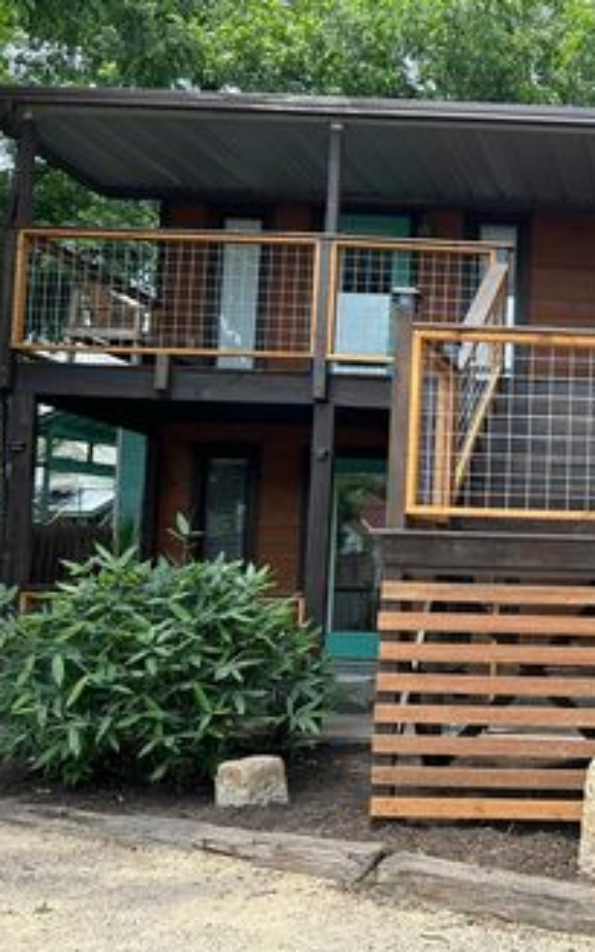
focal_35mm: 42
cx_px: 688
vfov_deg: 47.1
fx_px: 1090
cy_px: 515
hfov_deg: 27.4
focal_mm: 5.7
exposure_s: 1/1009
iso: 50
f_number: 1.5
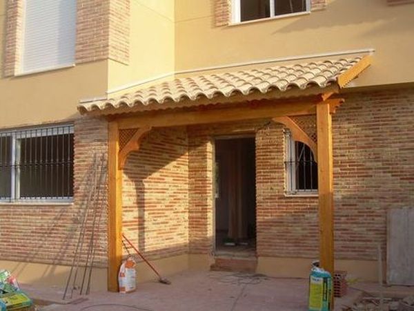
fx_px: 526
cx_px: 207
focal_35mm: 44
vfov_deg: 32.9
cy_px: 156
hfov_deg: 42.9
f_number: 4.8
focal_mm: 7.2
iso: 50
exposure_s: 1/177
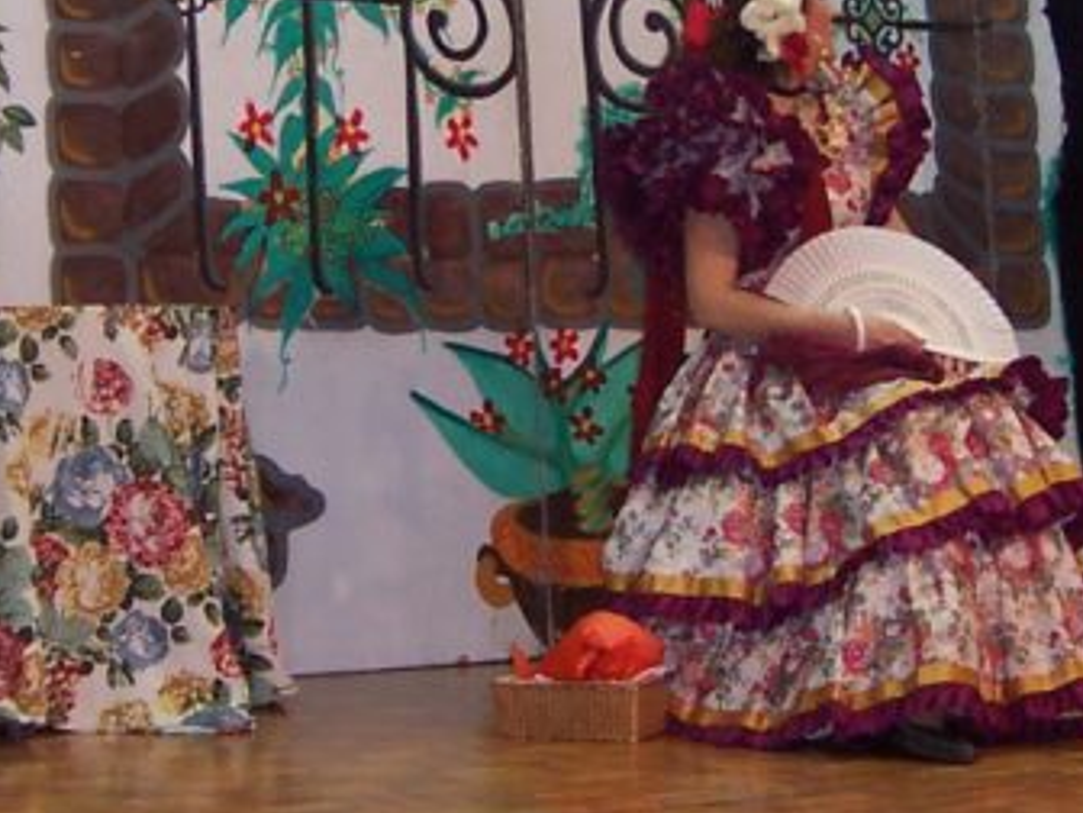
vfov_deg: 14.3
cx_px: 716
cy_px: 252
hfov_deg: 19.0
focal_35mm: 103
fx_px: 3222
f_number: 2.8
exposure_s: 1/60
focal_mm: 5.6
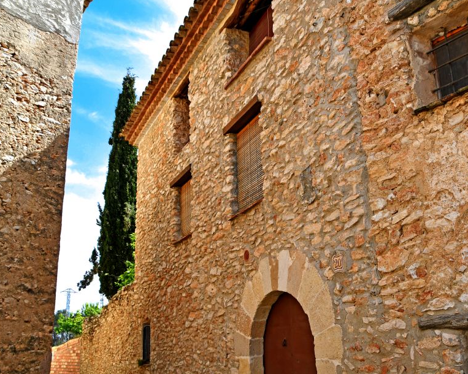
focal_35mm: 34
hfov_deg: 52.2
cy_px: 205
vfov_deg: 43.3
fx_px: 471
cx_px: 296
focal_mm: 18
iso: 100
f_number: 8
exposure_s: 1/250
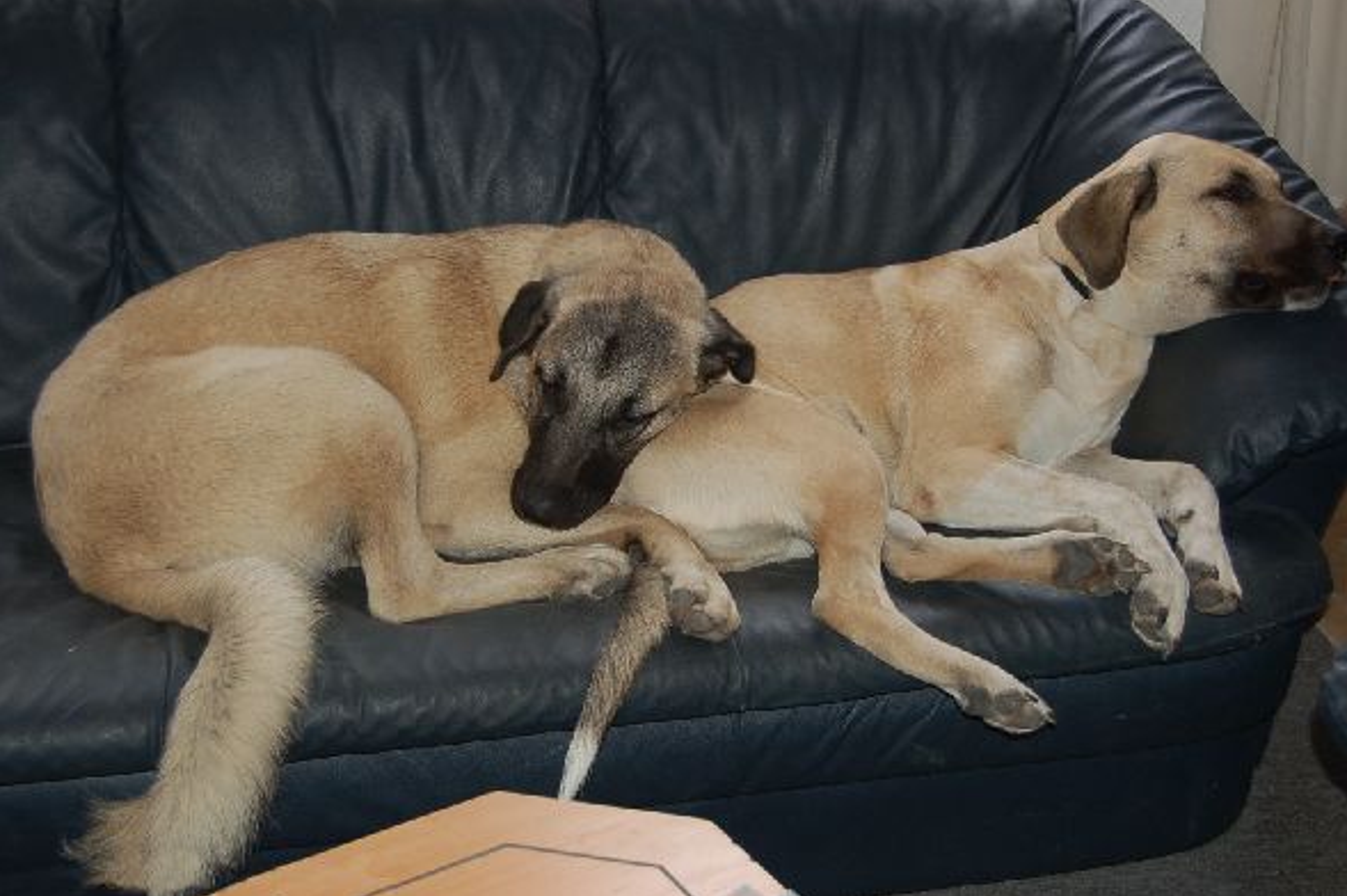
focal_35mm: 58
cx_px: 682
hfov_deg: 34.5
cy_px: 448
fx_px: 2169
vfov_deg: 23.4
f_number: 4.8
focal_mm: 38
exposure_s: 1/60
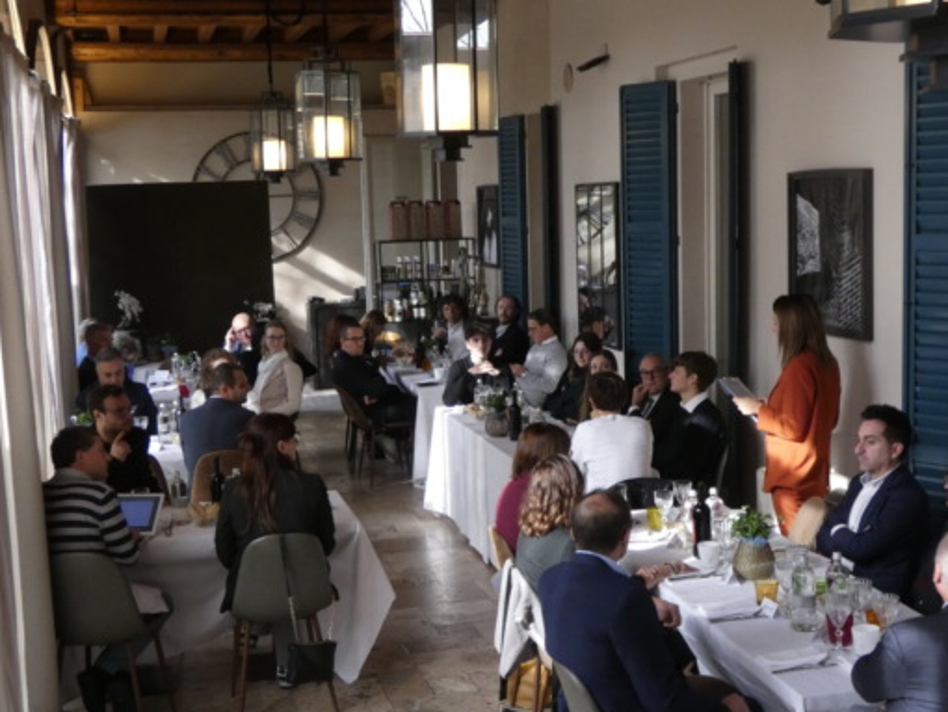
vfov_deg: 28.0
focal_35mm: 52
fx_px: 1425
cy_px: 381
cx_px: 519
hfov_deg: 36.8
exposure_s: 1/200
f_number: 3.6
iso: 400
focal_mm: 7.1
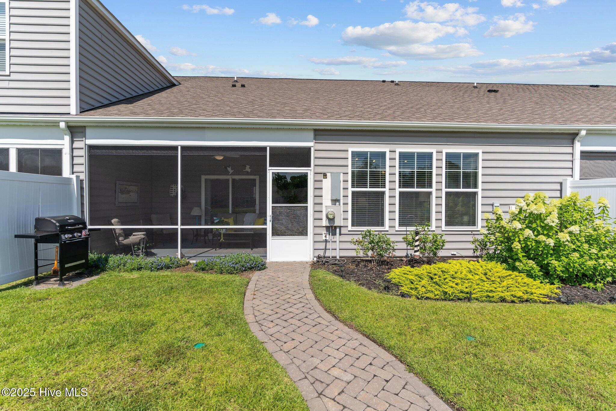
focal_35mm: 17
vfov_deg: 70.4
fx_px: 291
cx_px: 308
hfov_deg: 93.3
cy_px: 206
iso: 125
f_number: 3.5
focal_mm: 17
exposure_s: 1/2500
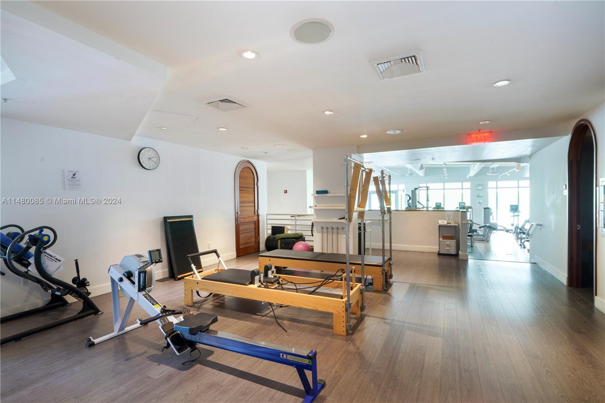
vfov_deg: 70.4
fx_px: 286
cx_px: 302
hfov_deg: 93.3
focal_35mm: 17
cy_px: 202
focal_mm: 17
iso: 125
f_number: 11
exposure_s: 2
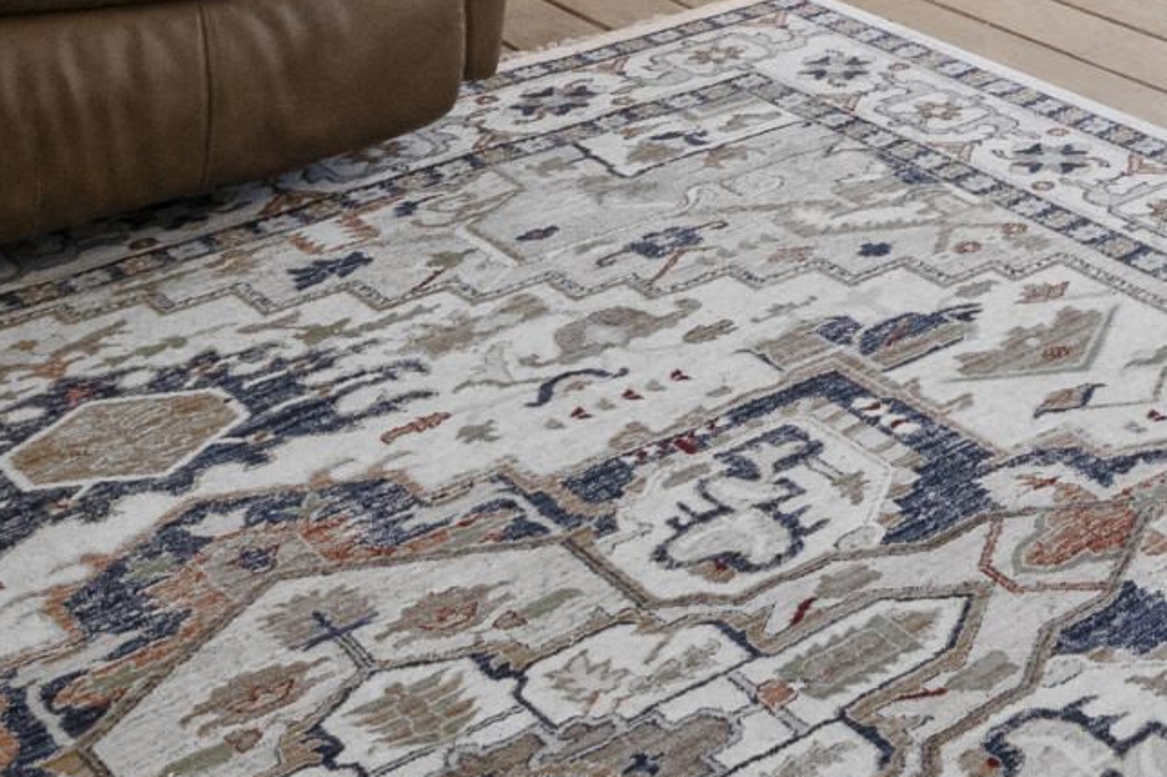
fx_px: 2268
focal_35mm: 70
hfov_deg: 26.0
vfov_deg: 15.2
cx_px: 1377
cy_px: -839
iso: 400
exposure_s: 1/5
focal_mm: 10
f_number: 8
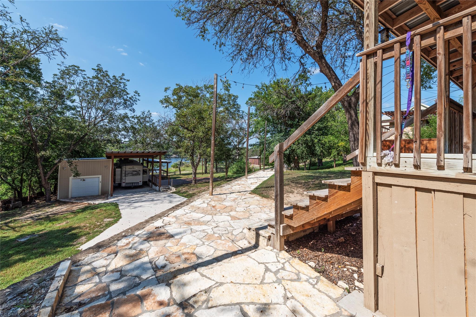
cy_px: 158
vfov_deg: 81.2
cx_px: 238
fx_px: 185
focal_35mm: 14
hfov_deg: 104.2
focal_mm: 14
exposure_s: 1/1000
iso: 400
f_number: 8
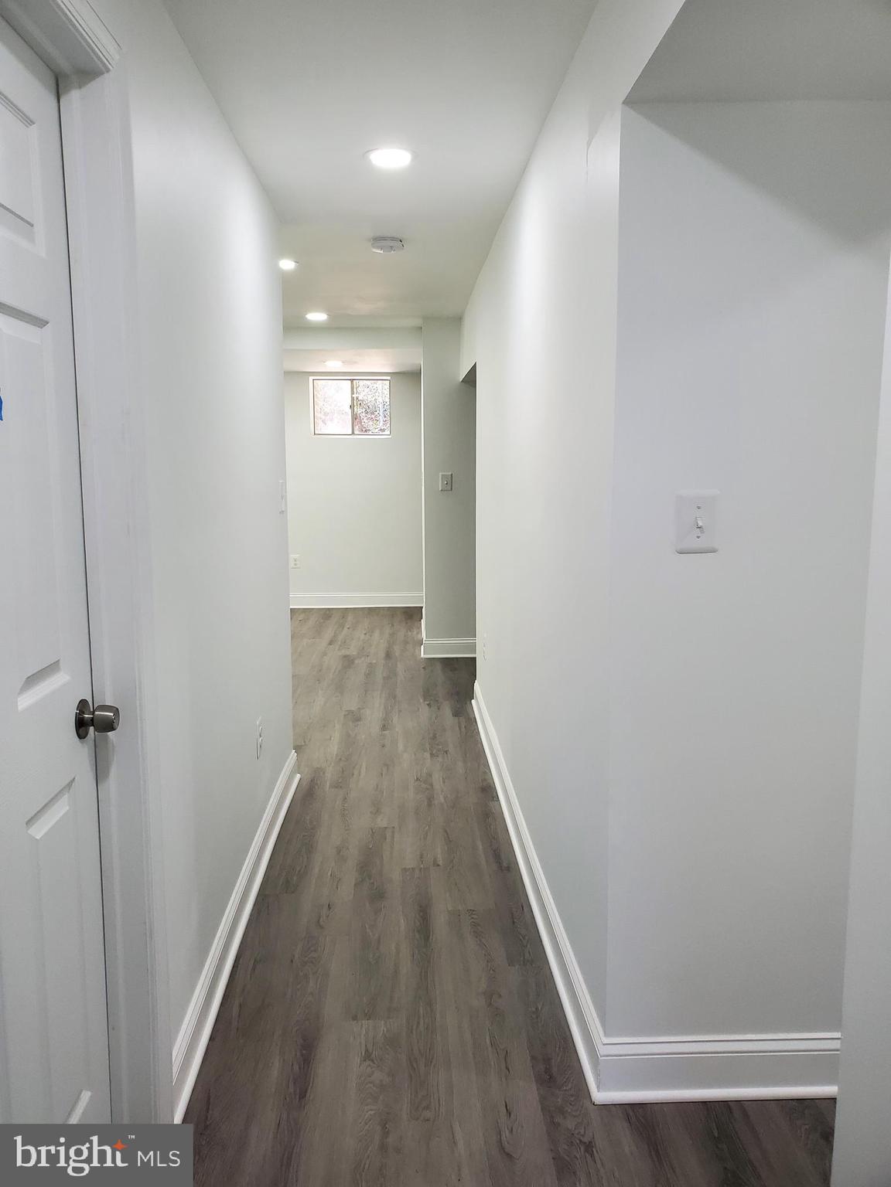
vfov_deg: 67.3
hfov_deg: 53.1
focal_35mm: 26
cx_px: 446
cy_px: 594
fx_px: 892
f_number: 2.4
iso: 250
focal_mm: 4.3
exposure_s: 1/120
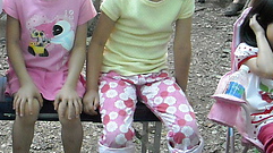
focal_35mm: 95
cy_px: 7
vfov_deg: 12.6
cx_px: 53
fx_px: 687
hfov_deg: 22.2
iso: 800
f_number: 2.8
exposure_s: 1/28
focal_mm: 5.7
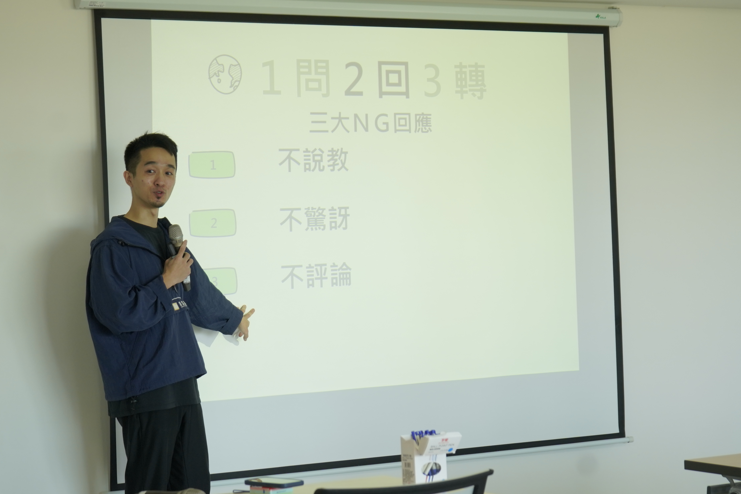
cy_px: 248
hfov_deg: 24.2
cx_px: 360
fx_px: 1729
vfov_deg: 16.3
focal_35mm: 84
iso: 640
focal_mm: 53
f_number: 5
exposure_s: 1/160
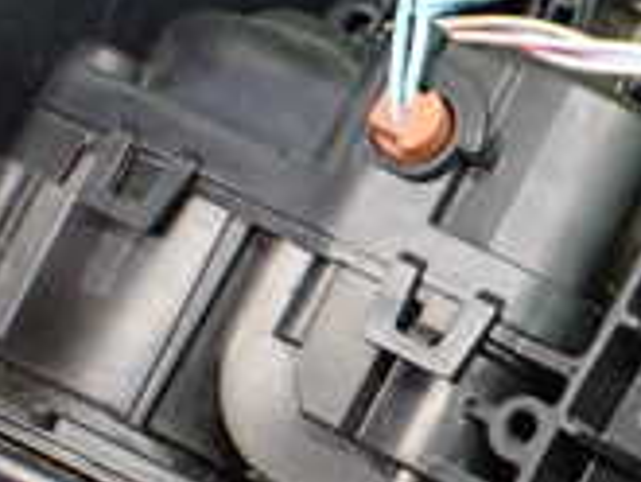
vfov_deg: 13.5
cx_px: 754
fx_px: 2020
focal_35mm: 109
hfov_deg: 17.3
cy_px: 428
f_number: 2.3
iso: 800
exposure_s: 1/60
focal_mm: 5.4
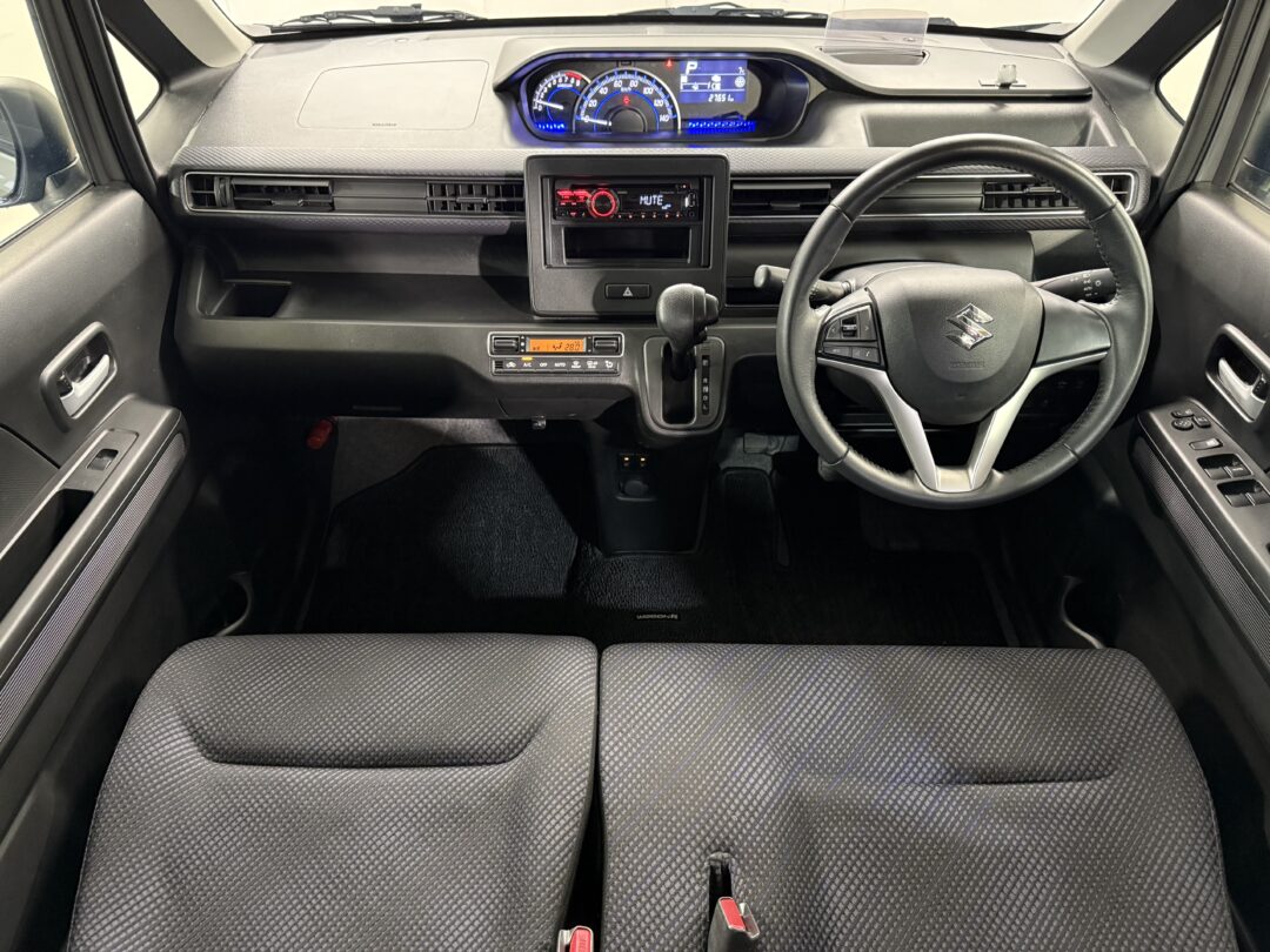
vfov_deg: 56.8
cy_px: 476
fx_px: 881
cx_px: 635
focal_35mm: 24
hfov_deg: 71.6
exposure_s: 1/25
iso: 800
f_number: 1.78
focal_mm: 6.76
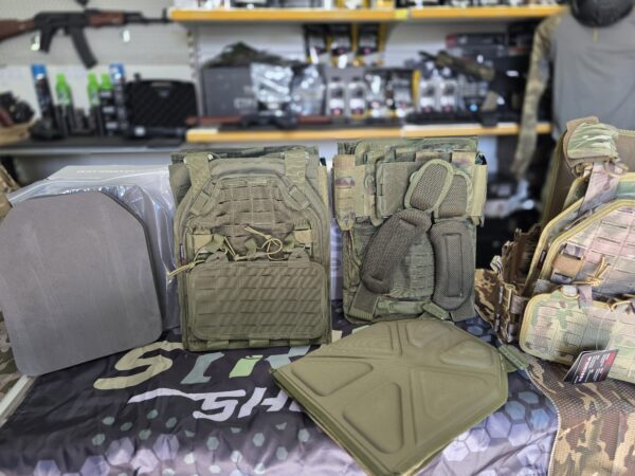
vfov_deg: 58.9
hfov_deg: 73.9
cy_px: 238
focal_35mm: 23
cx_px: 318
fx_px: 422
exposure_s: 1/100
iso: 125
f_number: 1.7
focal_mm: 6.3
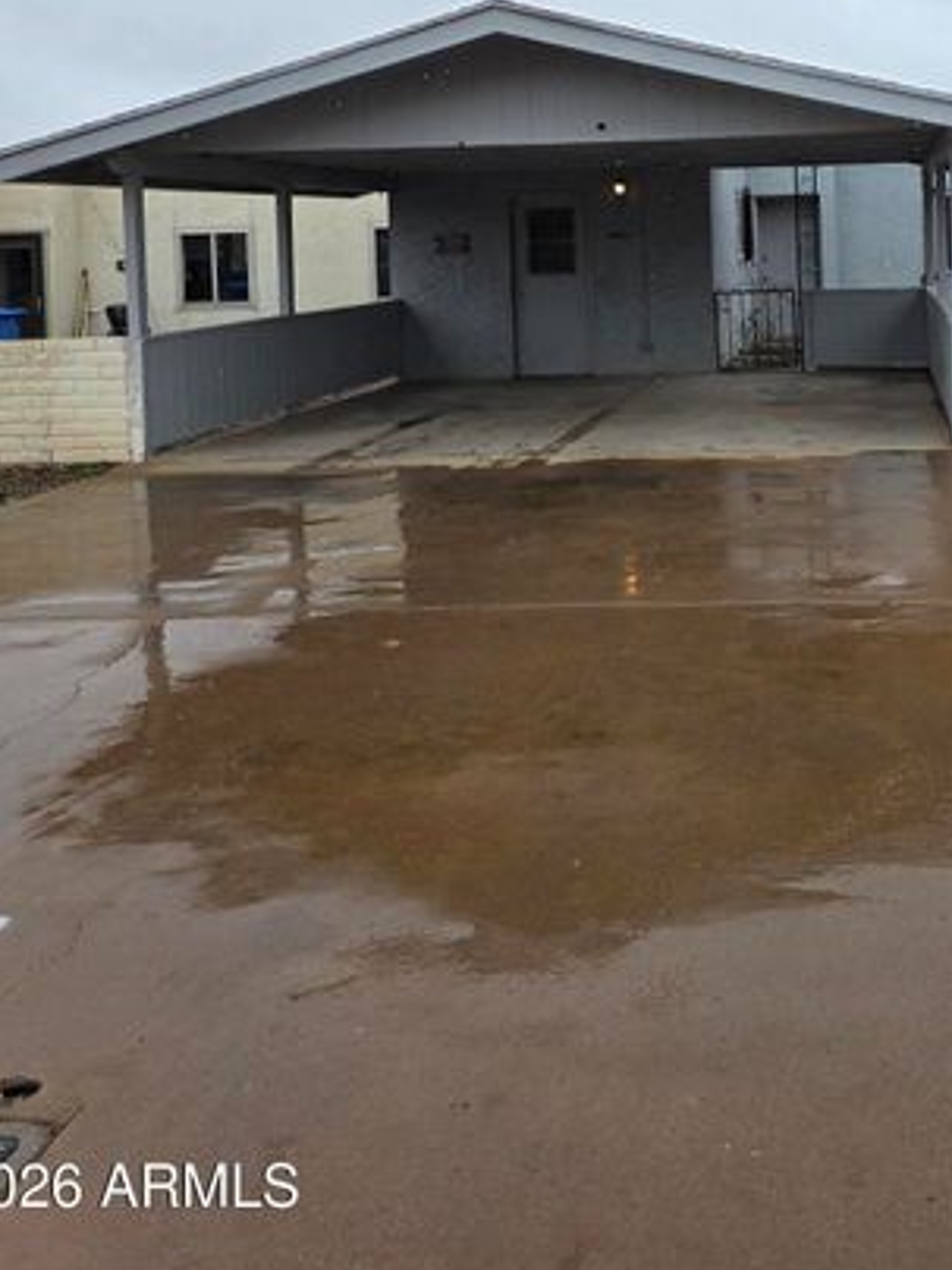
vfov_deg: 46.1
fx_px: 1393
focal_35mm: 38
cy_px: 234
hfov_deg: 36.7
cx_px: 732
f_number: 1.7
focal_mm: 6.3
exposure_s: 1/359
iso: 32
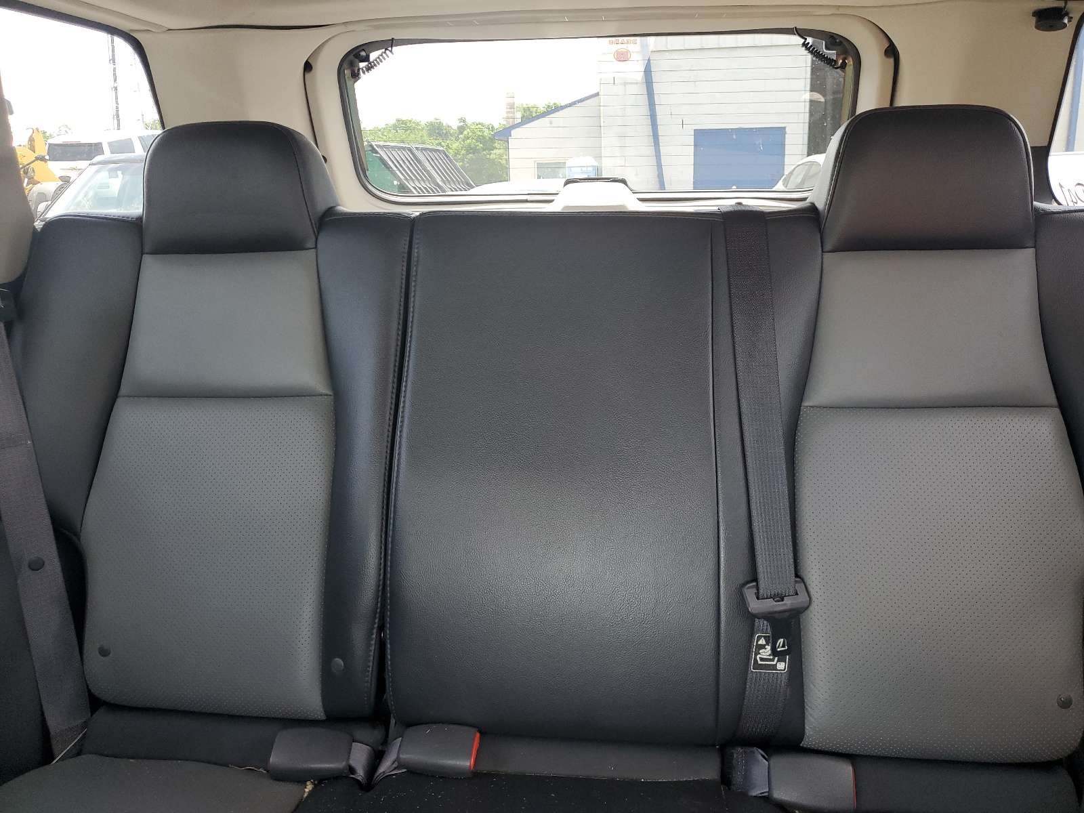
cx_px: 542
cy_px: 406
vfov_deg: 53.1
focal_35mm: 26
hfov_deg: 67.3
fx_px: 814
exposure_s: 1/120
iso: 96
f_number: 1.5
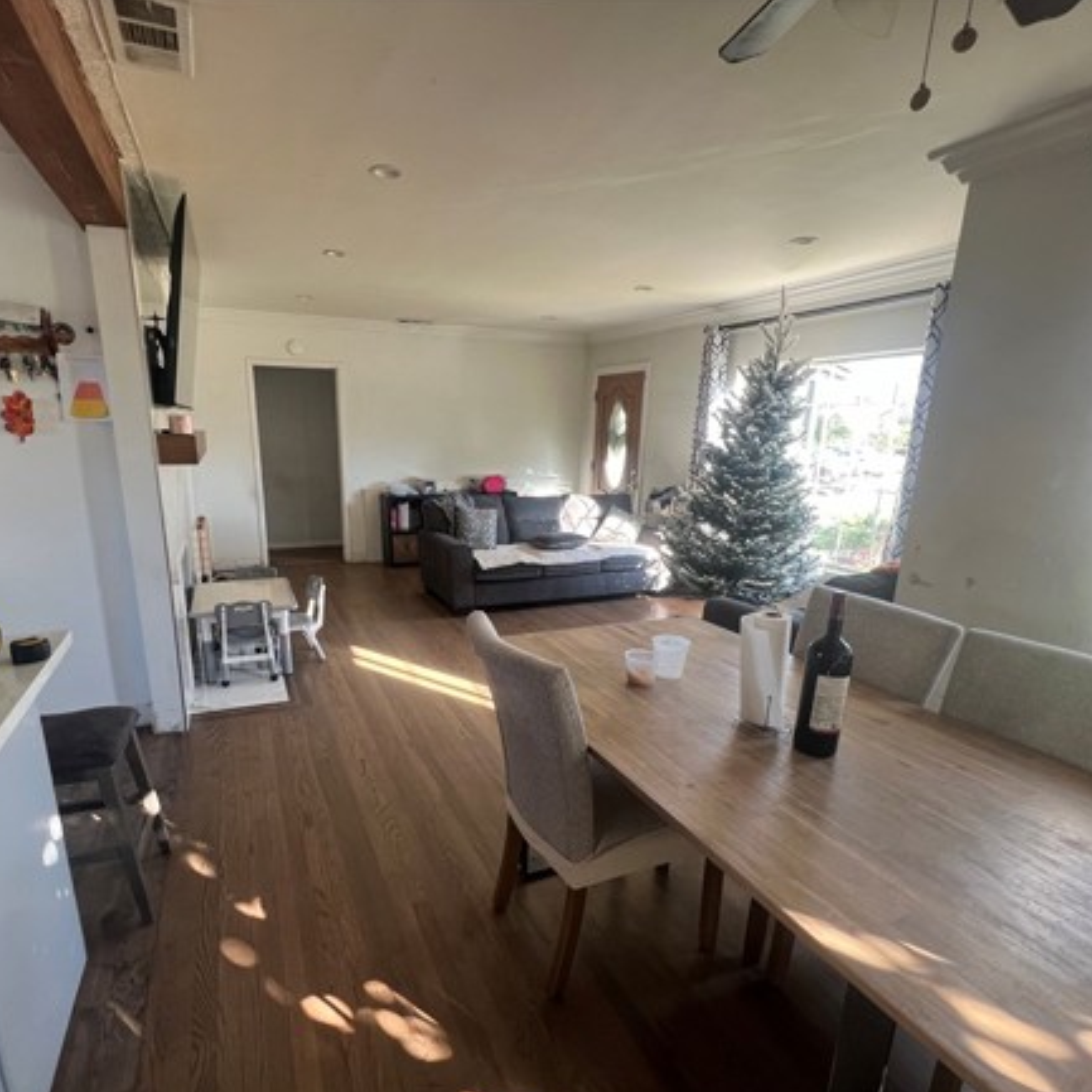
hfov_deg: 83.8
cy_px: 598
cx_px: 497
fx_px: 607
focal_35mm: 17
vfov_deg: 83.7
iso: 125
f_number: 1.8
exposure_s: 1/99
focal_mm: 1.57
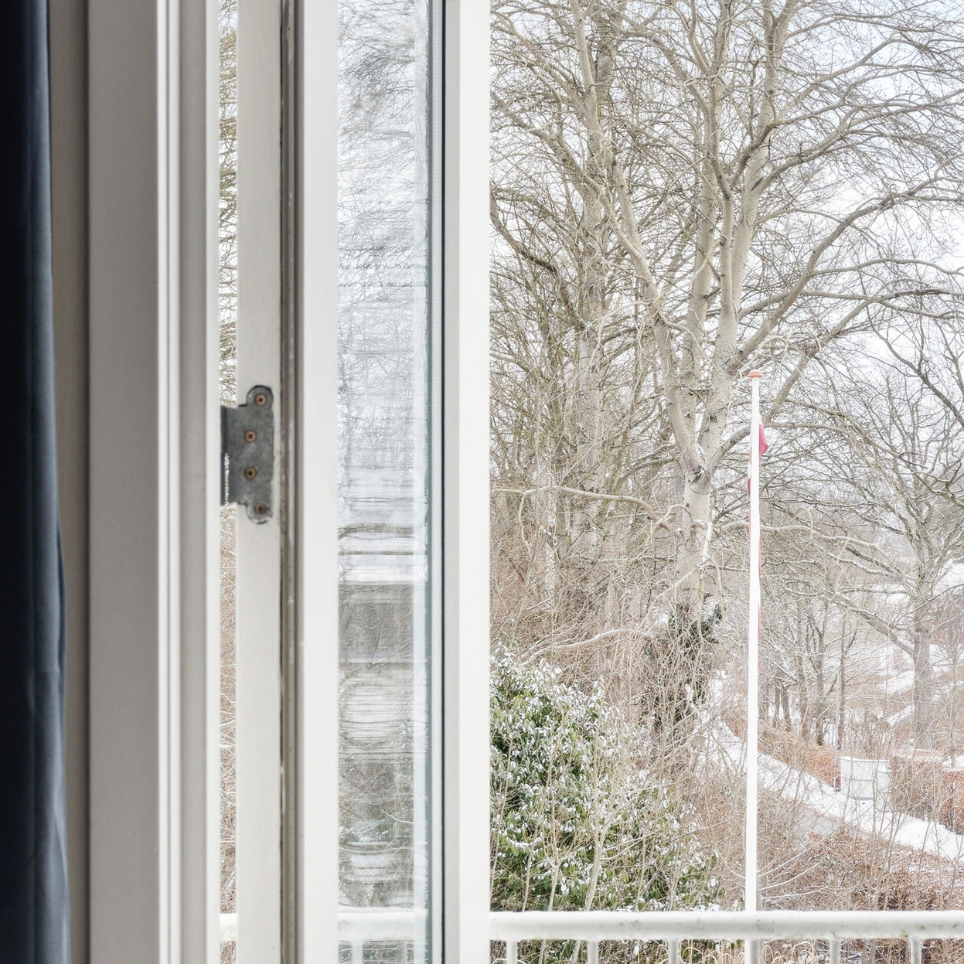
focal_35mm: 92
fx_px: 2899
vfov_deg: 18.8
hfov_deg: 18.7
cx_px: 769
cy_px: 697
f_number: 8
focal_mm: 30
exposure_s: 1/250
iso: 200
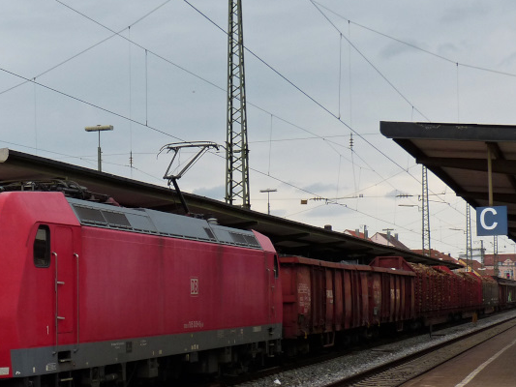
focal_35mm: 72
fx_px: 1074
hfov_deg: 26.2
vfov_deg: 20.3
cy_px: 289
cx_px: 57
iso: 100
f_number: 4
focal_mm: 5.7
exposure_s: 1/320
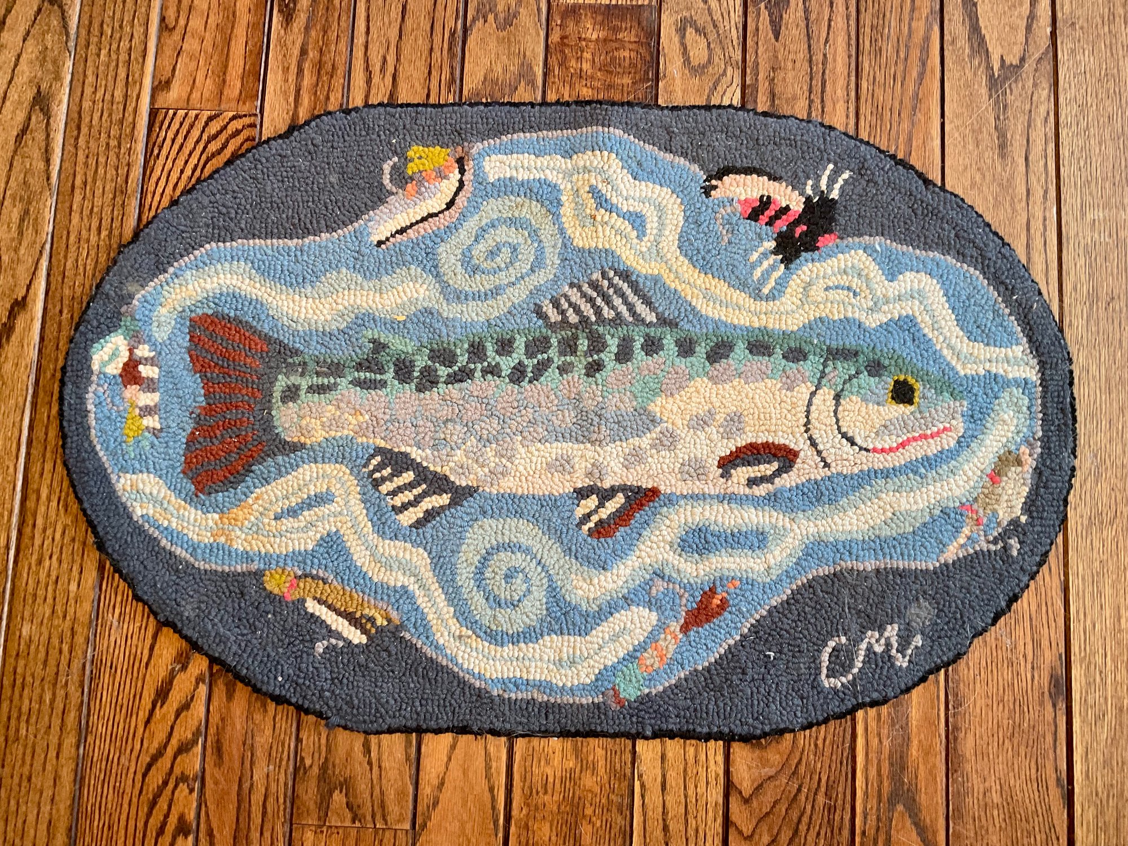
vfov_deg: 48.2
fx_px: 945
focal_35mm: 29
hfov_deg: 61.7
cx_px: 564
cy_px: 423
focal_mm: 3
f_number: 1.8
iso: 50
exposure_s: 1/50
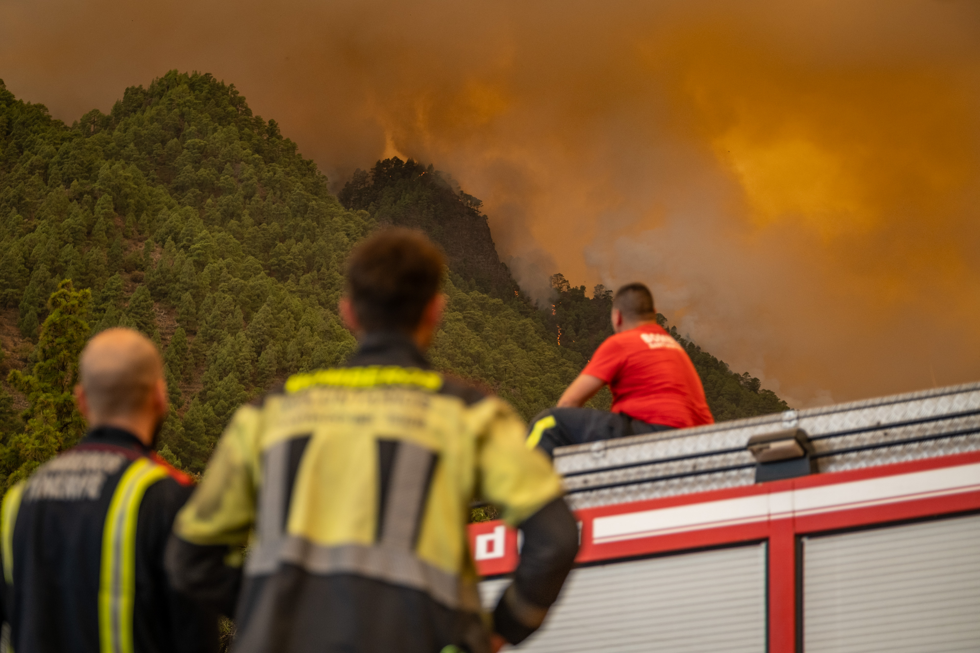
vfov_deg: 12.8
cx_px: 490
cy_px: 326
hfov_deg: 19.1
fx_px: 2913
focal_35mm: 107
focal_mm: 71.5
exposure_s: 1/1600
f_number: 2.8
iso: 500
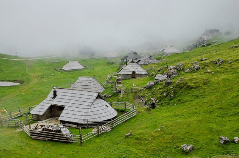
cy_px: 79
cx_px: 120
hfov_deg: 37.9
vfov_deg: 25.6
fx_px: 348
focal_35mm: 52
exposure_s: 1/100
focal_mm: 35
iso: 200
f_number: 9
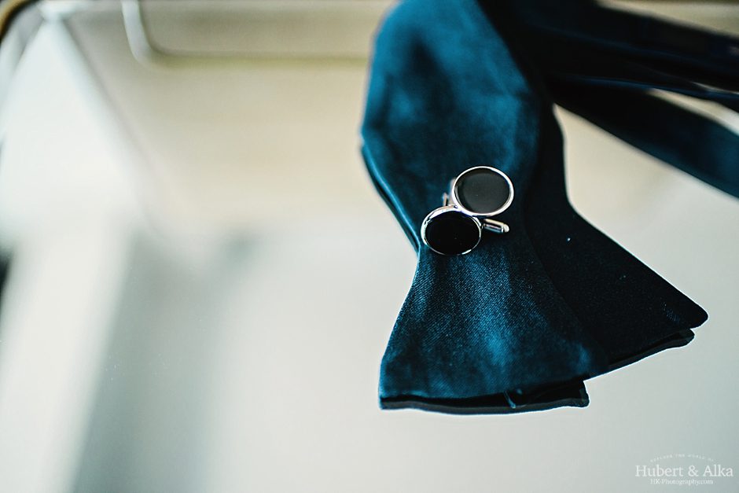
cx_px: 370
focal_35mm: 35
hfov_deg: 54.4
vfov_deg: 37.9
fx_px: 719
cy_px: 246
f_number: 1.8
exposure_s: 1/1000
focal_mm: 35
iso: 400
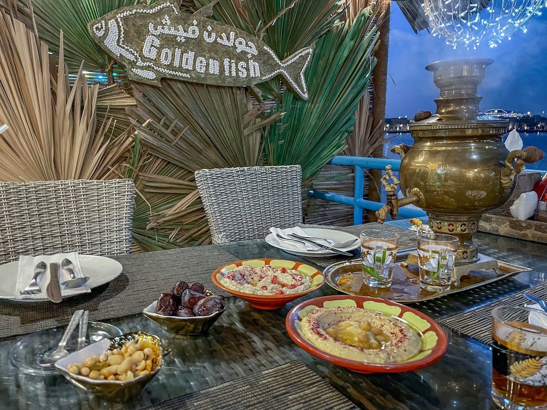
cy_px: 205
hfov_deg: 67.3
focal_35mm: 26
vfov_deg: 53.1
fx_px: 411
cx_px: 274
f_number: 1.6
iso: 500
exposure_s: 1/25
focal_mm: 4.2
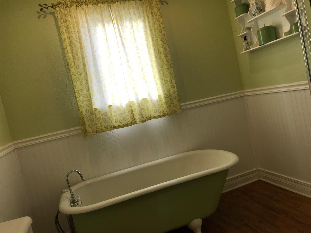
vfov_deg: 49.7
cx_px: 156
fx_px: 251
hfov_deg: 63.5
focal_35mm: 28
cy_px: 116
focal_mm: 3.99
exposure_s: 1/219
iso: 20
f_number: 1.8
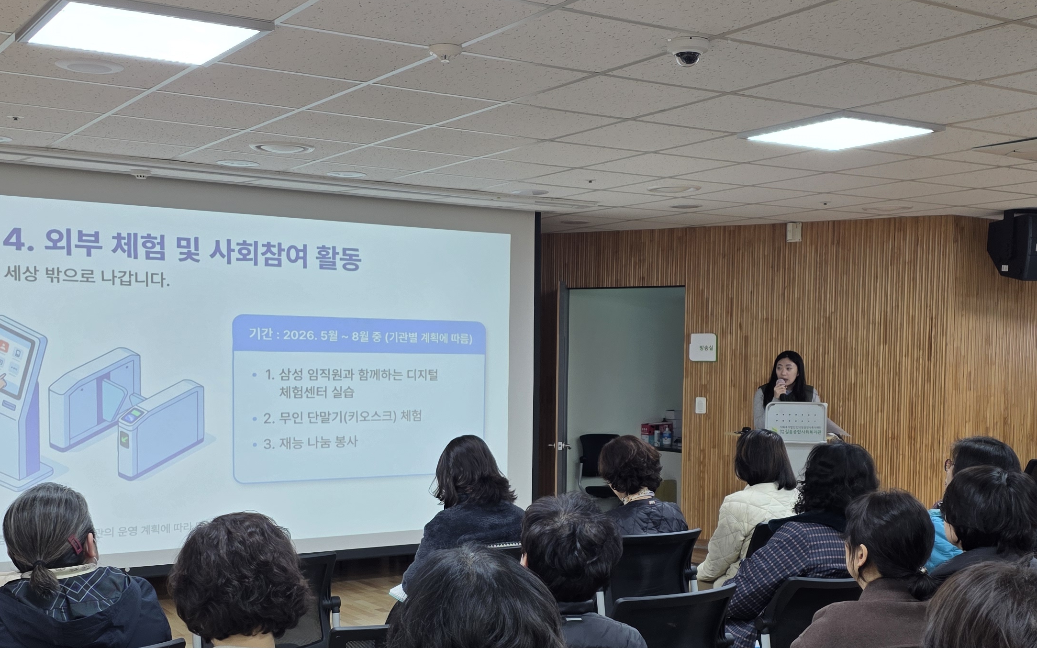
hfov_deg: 44.4
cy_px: 421
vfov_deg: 28.4
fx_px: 1272
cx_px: 519
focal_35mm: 45
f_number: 1.7
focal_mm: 6.3
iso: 64
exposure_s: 1/120
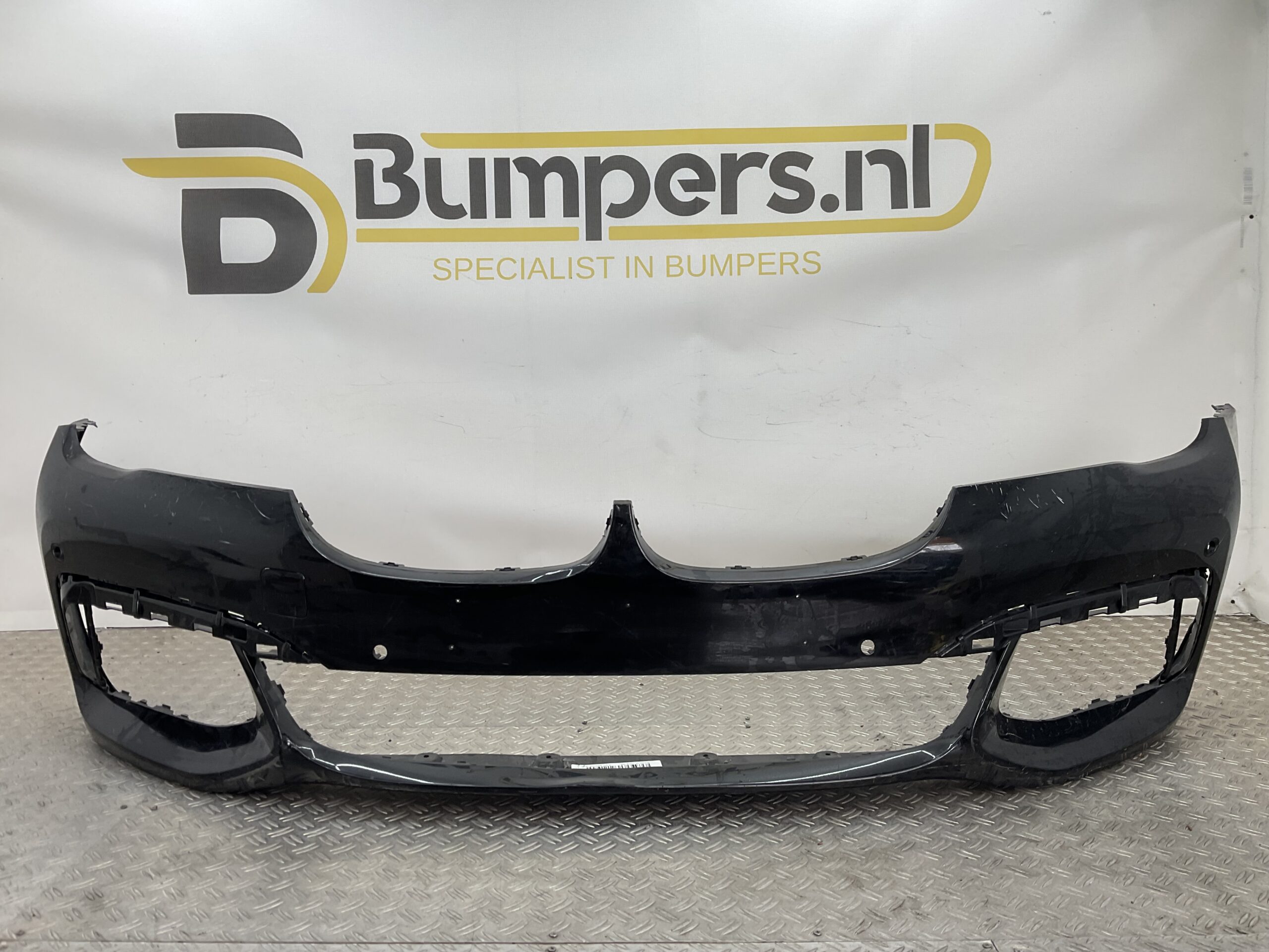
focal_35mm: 29
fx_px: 1063
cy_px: 476
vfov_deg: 48.2
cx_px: 634
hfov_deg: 61.7
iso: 16
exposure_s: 1/118
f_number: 1.8
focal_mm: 3
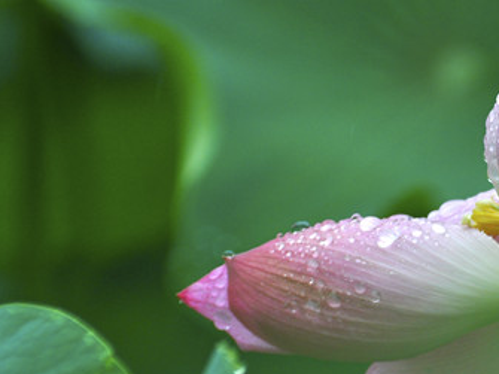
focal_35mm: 568
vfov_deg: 2.6
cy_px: 133
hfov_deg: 3.5
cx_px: 380
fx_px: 8187
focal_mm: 165
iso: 200
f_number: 5.6
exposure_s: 1/320
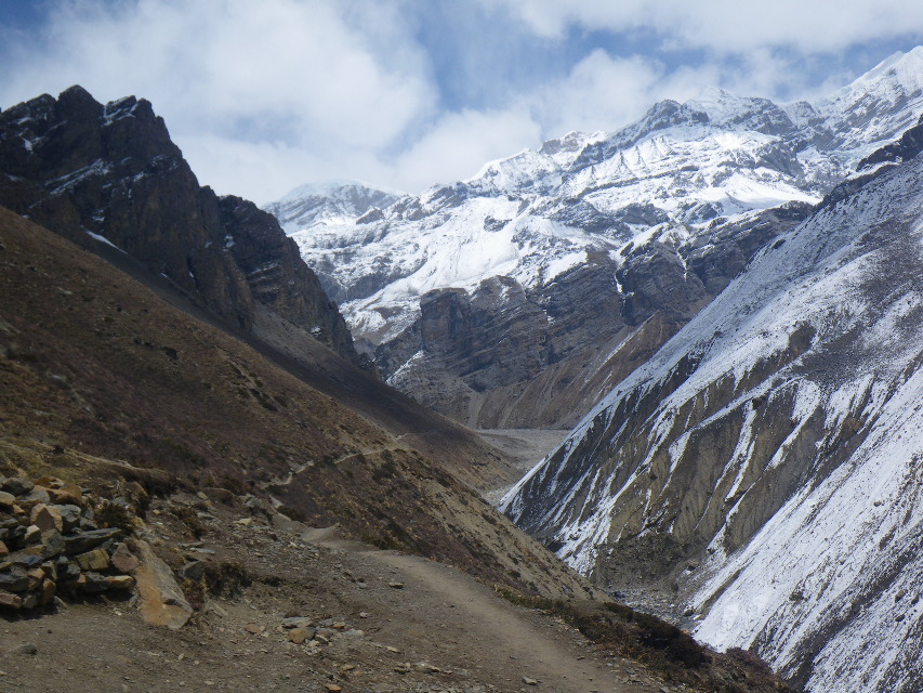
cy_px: 346
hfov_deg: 44.8
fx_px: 1120
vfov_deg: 34.4
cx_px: 462
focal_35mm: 42
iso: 50
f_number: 5
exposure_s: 1/640
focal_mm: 7.5
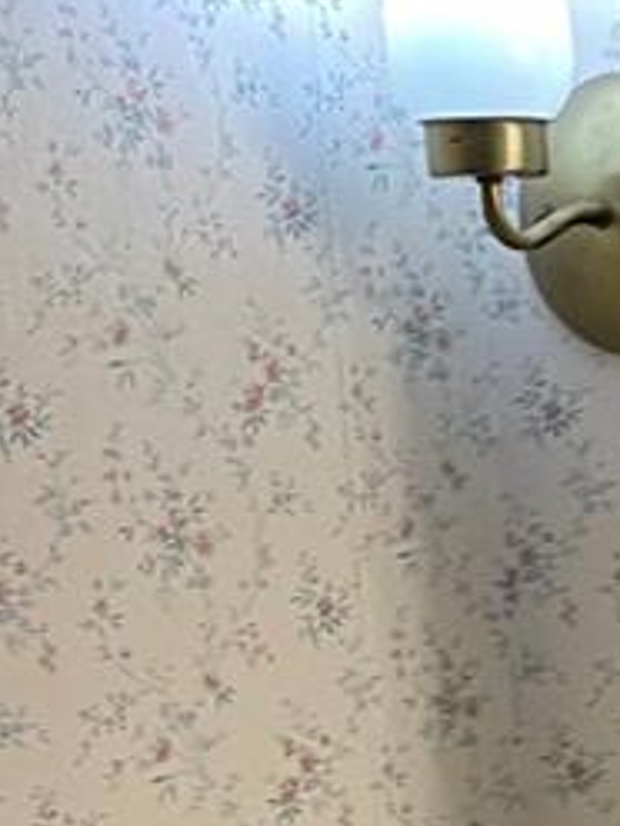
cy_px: 1182
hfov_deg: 11.2
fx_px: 3009
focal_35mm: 126
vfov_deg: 14.7
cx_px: 963
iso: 80
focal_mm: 4.2
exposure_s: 1/60
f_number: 1.6
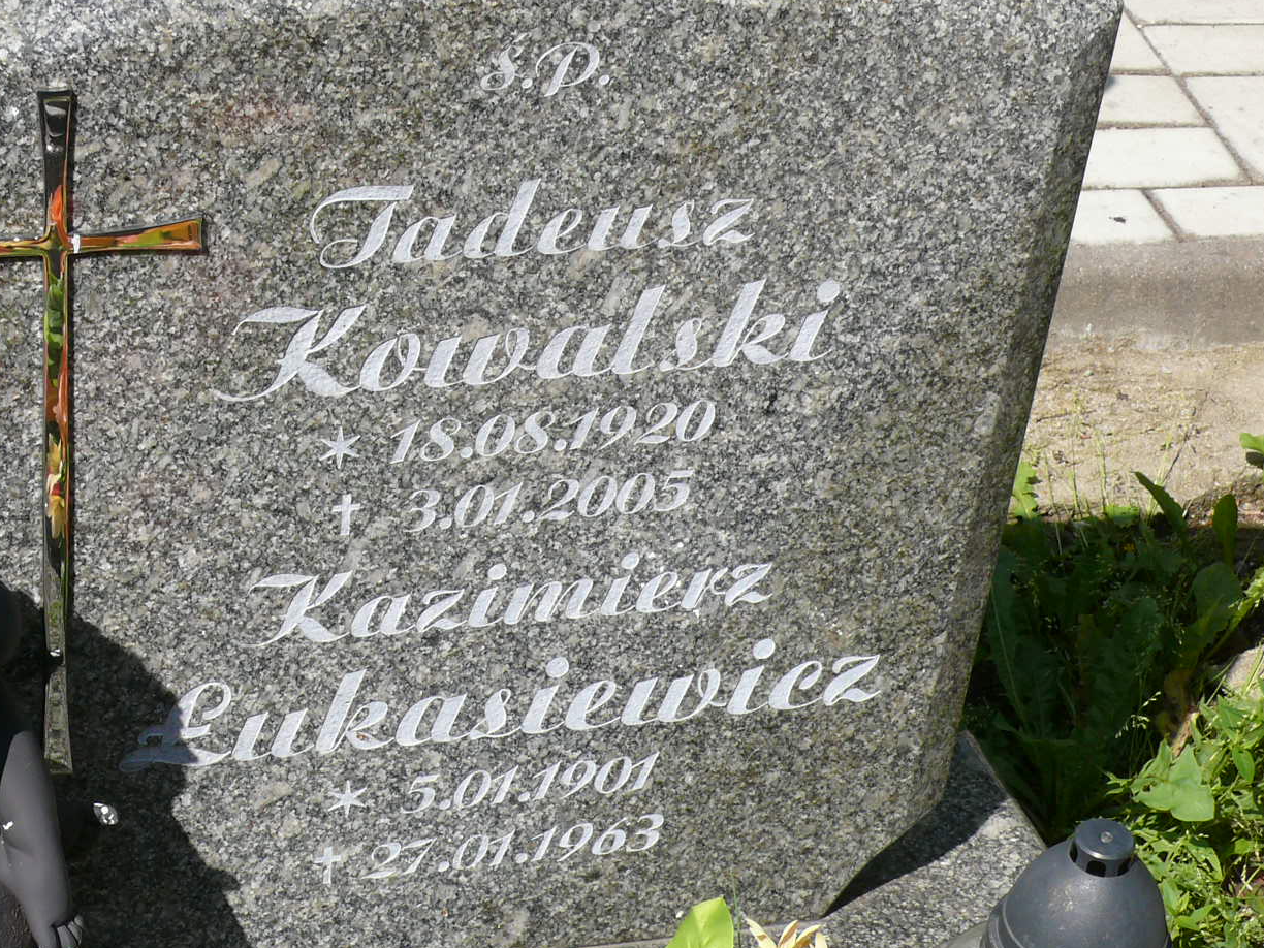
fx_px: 3578
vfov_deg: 15.1
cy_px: 557
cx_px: 519
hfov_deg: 20.0
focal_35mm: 98
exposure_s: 1/500
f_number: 5.6
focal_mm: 11.3
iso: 100
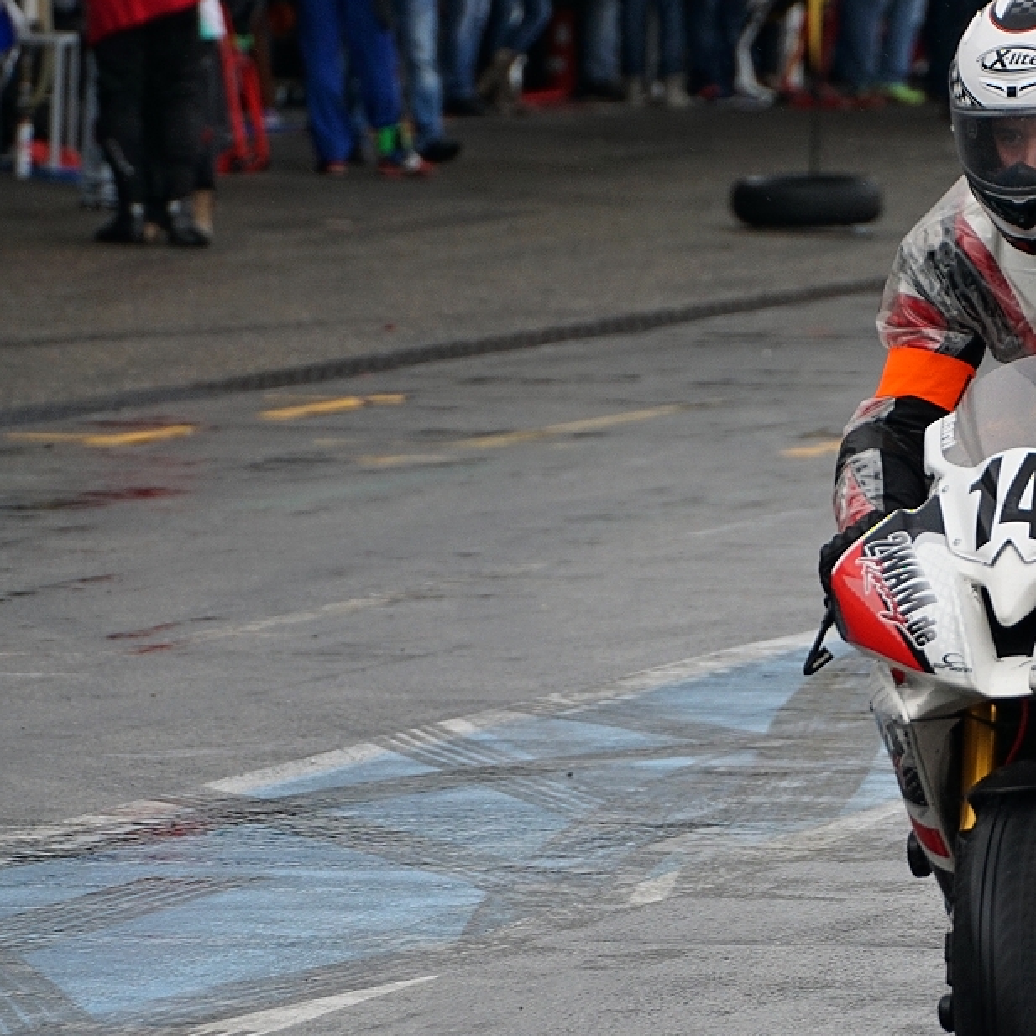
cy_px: 701
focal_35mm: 423
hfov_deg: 4.1
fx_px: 14323
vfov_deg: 4.1
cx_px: 840
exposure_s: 1/640
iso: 400
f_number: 5.6
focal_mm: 160
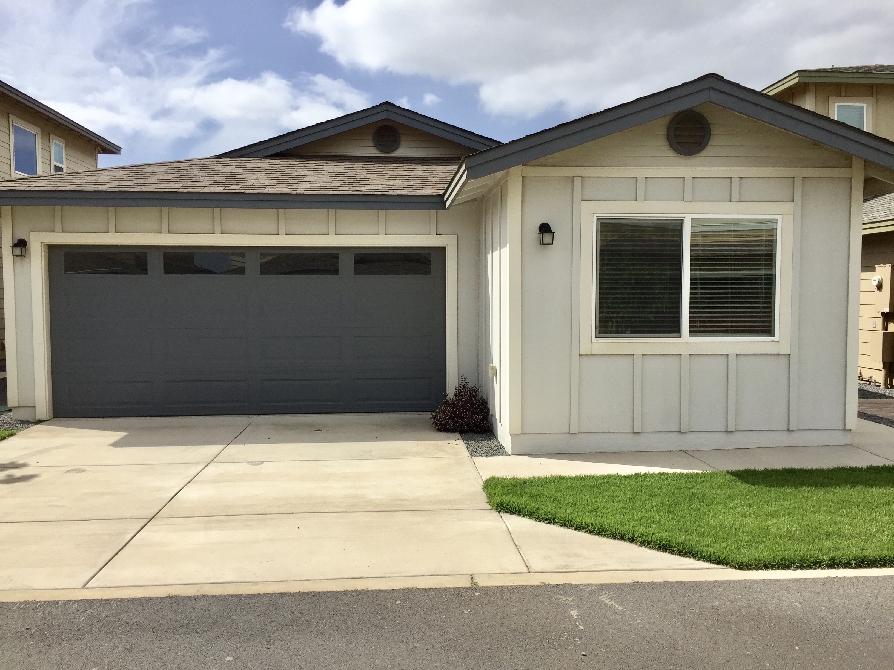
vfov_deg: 48.2
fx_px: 749
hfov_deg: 61.7
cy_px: 335
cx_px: 447
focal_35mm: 29
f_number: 2.2
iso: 32
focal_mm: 4.15
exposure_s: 1/2475
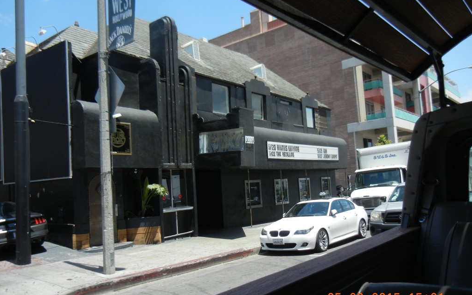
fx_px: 412
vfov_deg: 39.4
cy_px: 158
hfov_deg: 59.7
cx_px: 236
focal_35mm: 32
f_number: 7
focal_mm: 5.4
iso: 160
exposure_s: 1/243
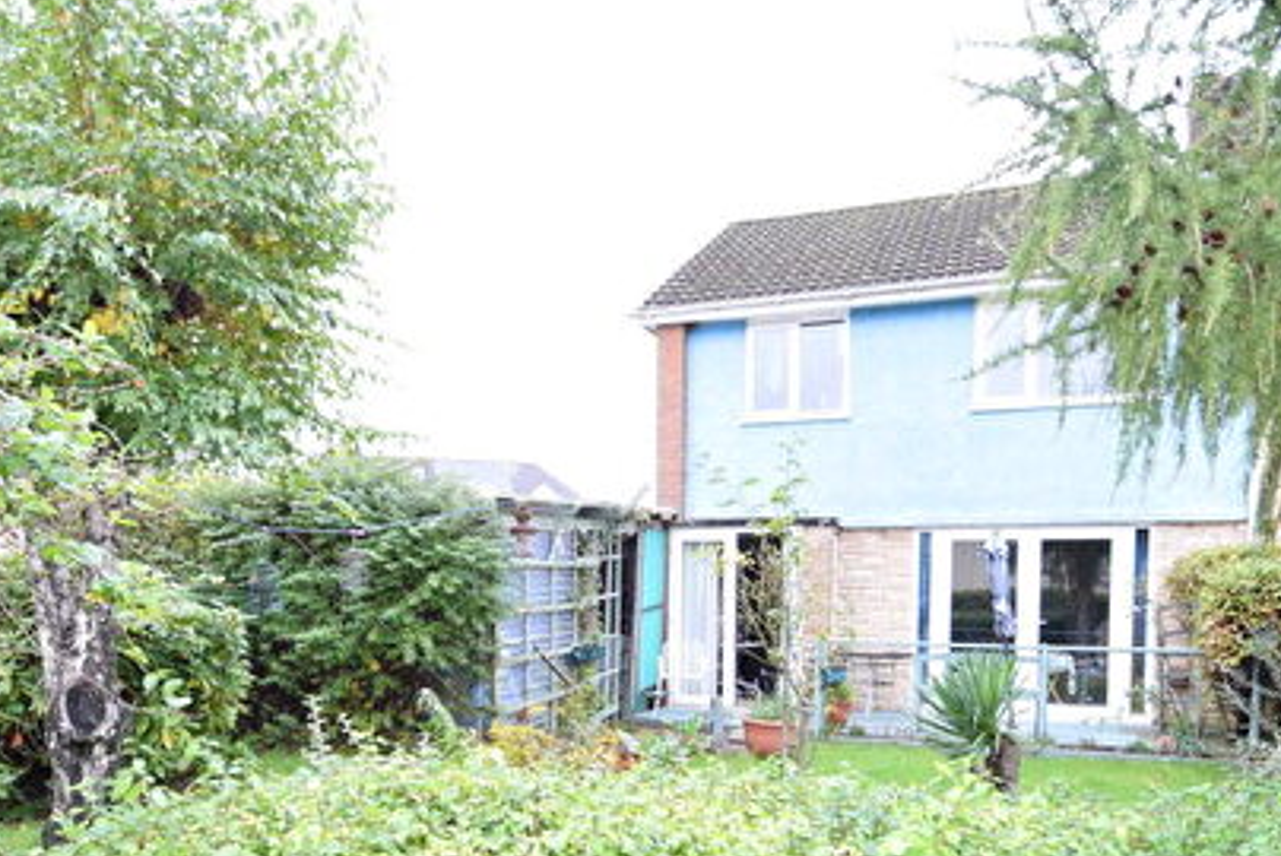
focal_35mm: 26
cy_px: 615
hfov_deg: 69.4
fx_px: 926
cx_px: 637
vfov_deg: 48.2
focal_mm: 10
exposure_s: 1/100
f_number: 5
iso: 800
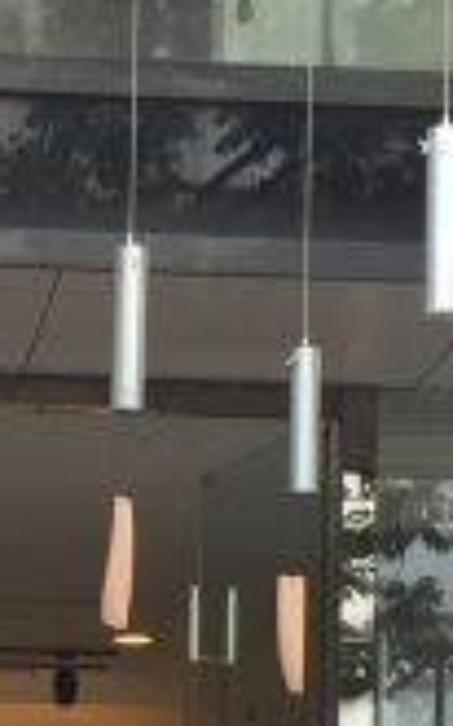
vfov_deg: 13.6
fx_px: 2946
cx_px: -75
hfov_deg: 8.7
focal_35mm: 149
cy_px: 915
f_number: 2.2
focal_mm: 4.15
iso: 32
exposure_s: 1/100
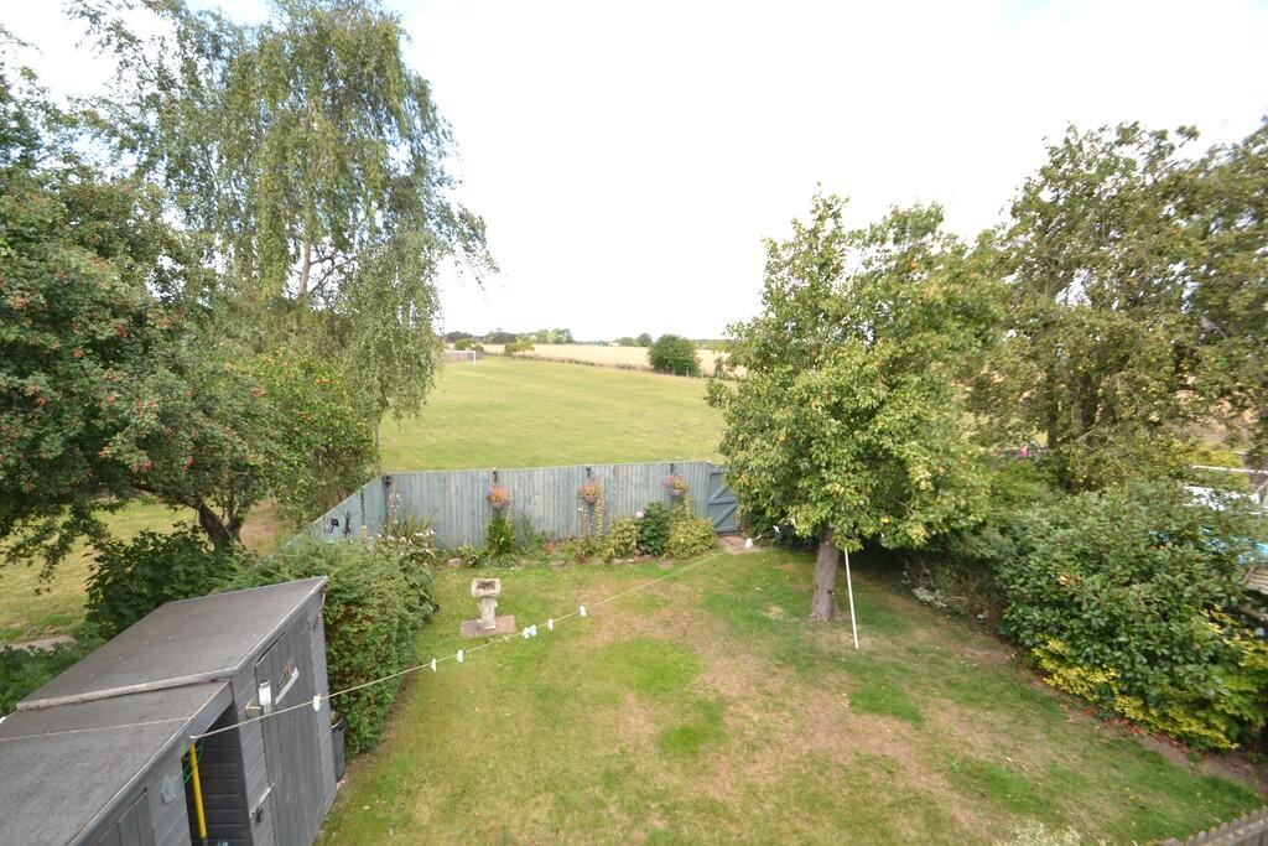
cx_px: 634
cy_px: 423
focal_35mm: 15
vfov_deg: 77.3
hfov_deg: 100.4
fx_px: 528
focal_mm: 10
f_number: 4
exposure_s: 1/200
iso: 100
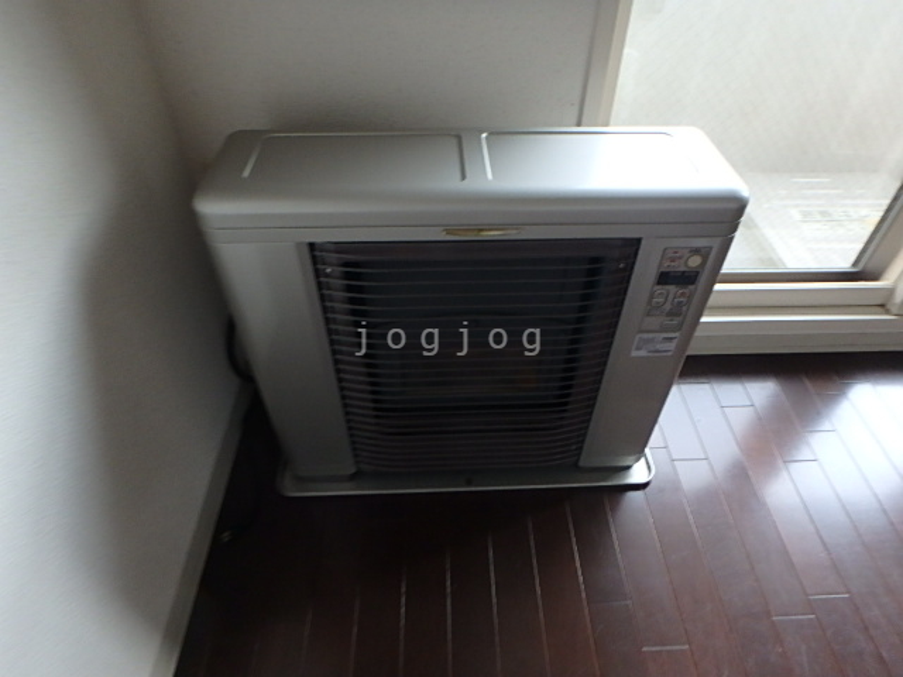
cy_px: 338
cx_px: 452
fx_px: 548
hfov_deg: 79.0
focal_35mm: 21
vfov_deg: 63.4
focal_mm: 3.7
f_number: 3.5
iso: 400
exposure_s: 1/30
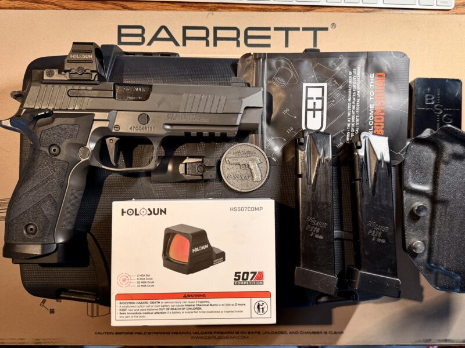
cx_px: 232
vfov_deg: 56.8
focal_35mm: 24
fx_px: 322
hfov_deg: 71.6
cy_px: 174
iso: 125
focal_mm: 6.76
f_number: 1.78
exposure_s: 1/60
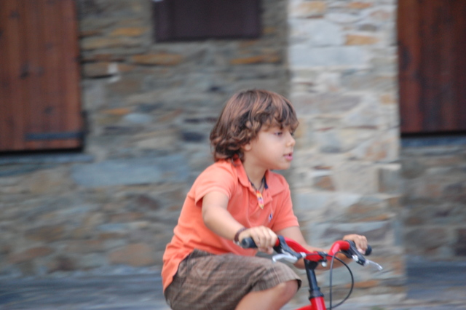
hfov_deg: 6.9
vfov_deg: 4.6
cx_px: 233
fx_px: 3881
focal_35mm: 300
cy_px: 155
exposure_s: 1/100
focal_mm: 200
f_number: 5.6
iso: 800
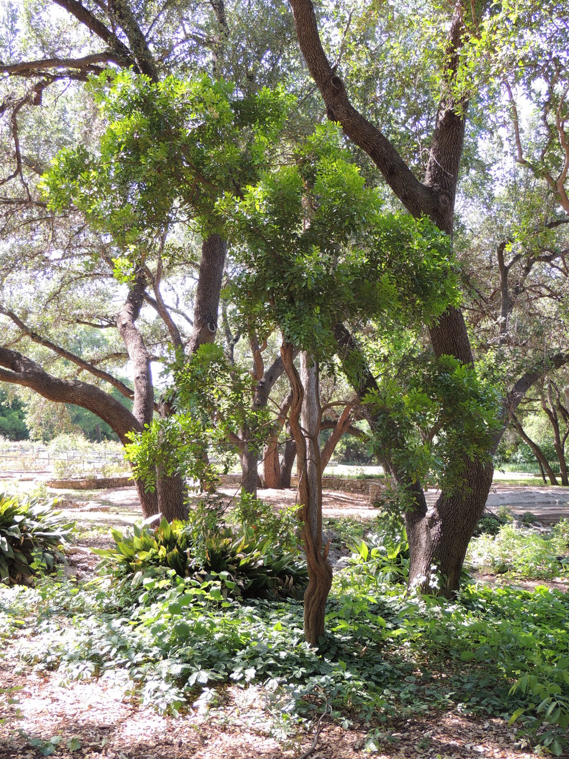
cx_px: 284
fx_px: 877
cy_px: 380
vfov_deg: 46.8
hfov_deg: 36.0
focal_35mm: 40
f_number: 3.3
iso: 100
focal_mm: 7.1
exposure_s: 1/80
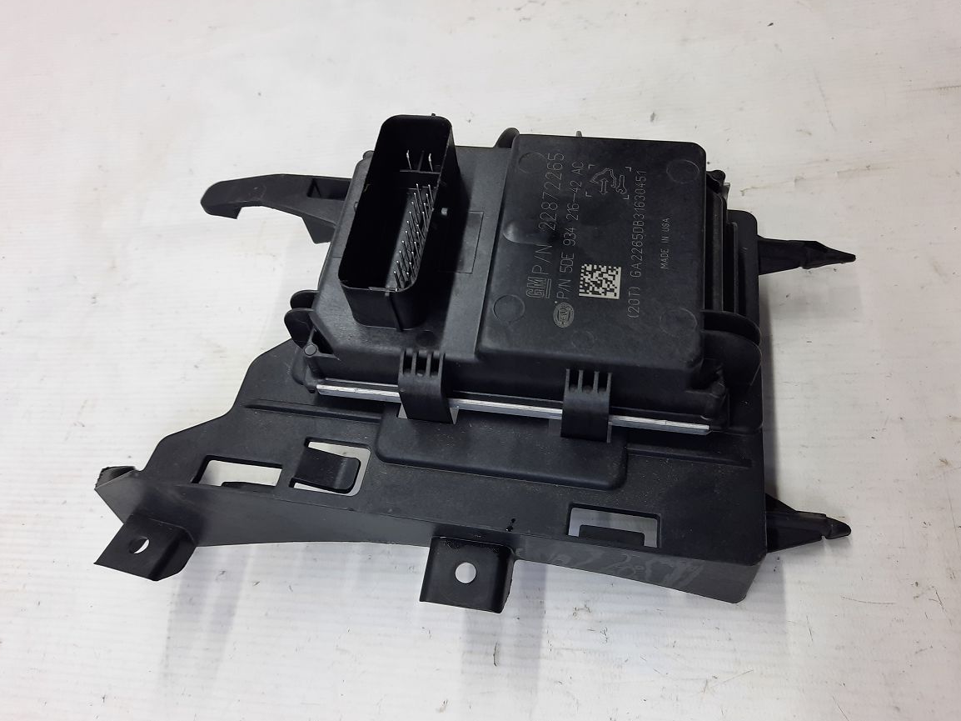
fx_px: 722
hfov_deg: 67.3
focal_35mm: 26
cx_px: 486
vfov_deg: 53.0
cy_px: 368
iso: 64
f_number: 2
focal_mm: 4.6
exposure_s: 1/50
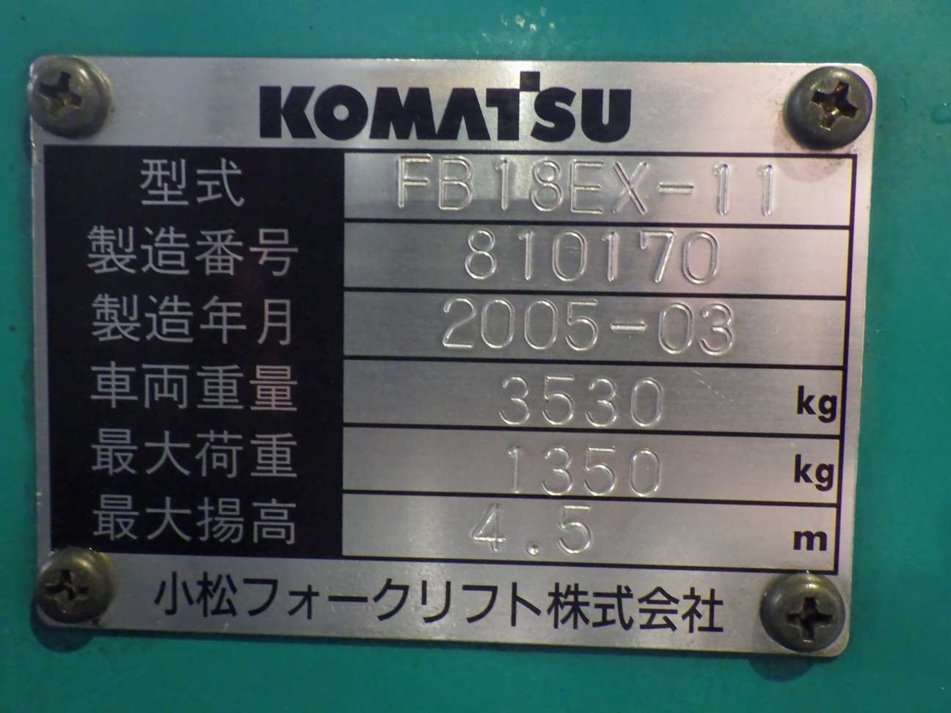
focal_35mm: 42
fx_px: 1154
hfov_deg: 44.8
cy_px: 356
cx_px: 476
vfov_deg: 34.3
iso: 1600
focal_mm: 7.5
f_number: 4.2
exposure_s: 1/50
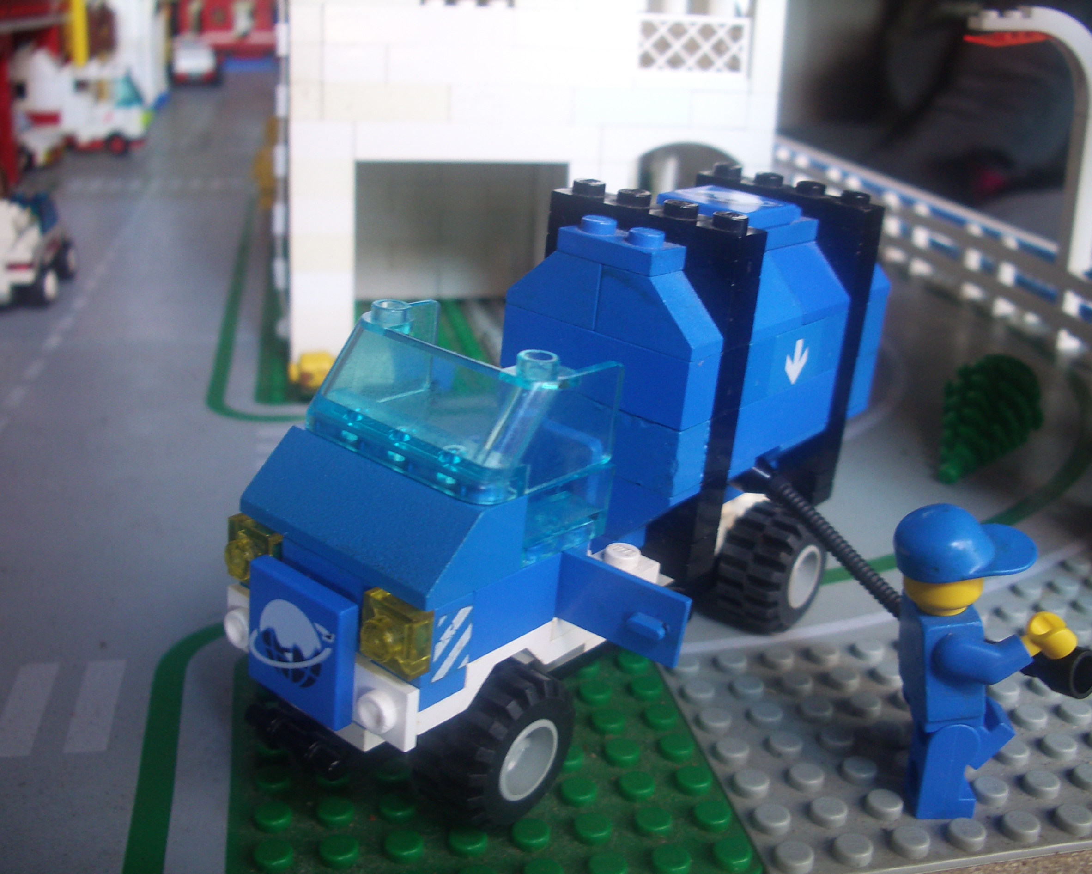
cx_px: 540
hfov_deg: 49.1
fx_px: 1196
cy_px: 440
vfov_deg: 40.1
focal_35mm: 37
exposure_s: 1/13
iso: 100
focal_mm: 5.8
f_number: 2.6
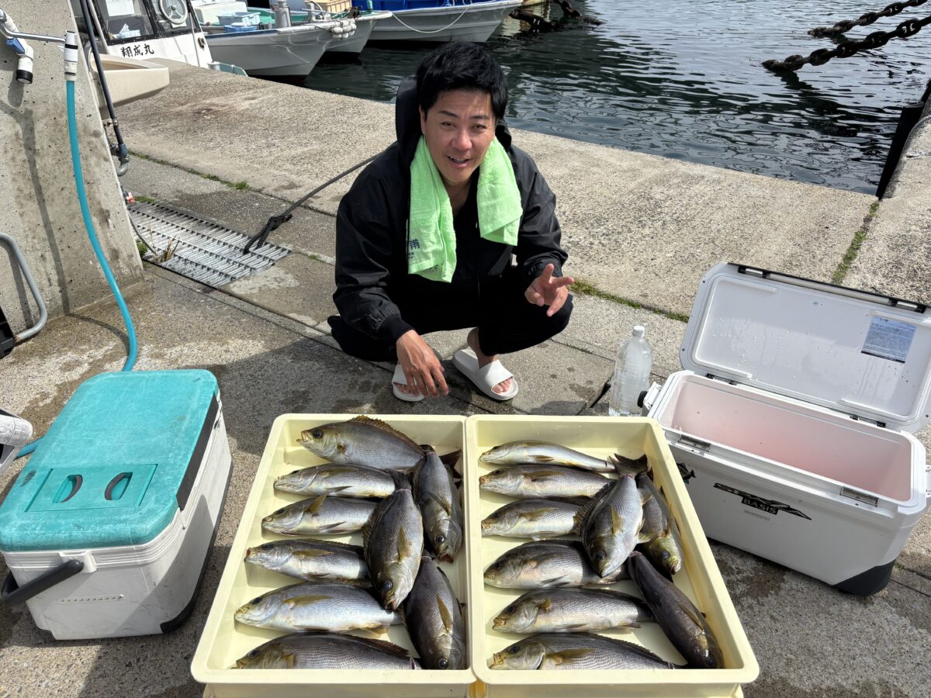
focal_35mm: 26
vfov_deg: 53.1
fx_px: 699
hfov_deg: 67.3
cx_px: 466
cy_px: 349
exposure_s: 1/4082
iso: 50
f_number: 1.6
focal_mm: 5.96
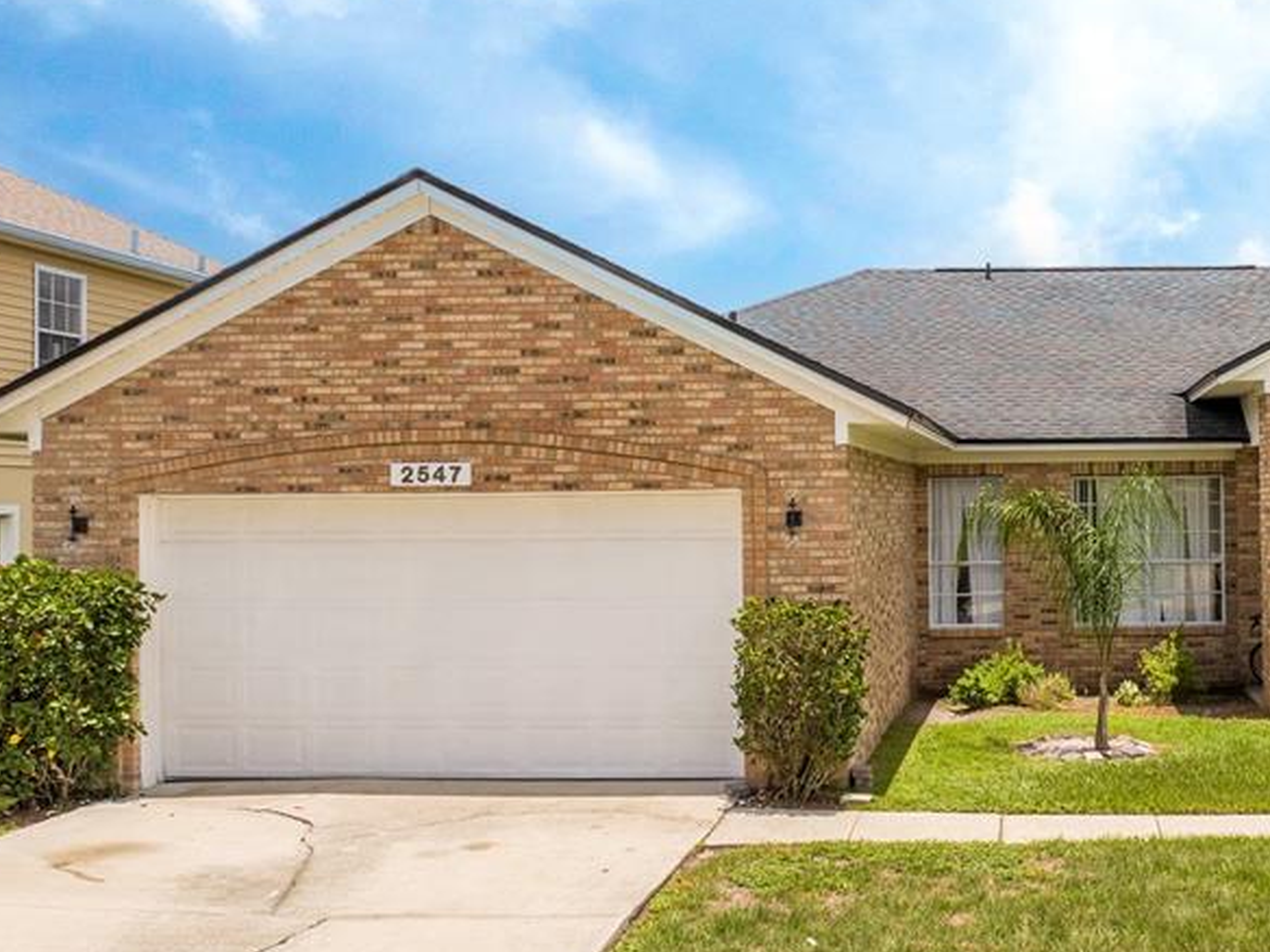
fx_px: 1541
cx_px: 1043
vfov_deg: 34.3
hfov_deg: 42.5
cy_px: 489
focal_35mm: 42
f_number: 2.8
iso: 100
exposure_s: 1/3200
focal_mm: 12.29
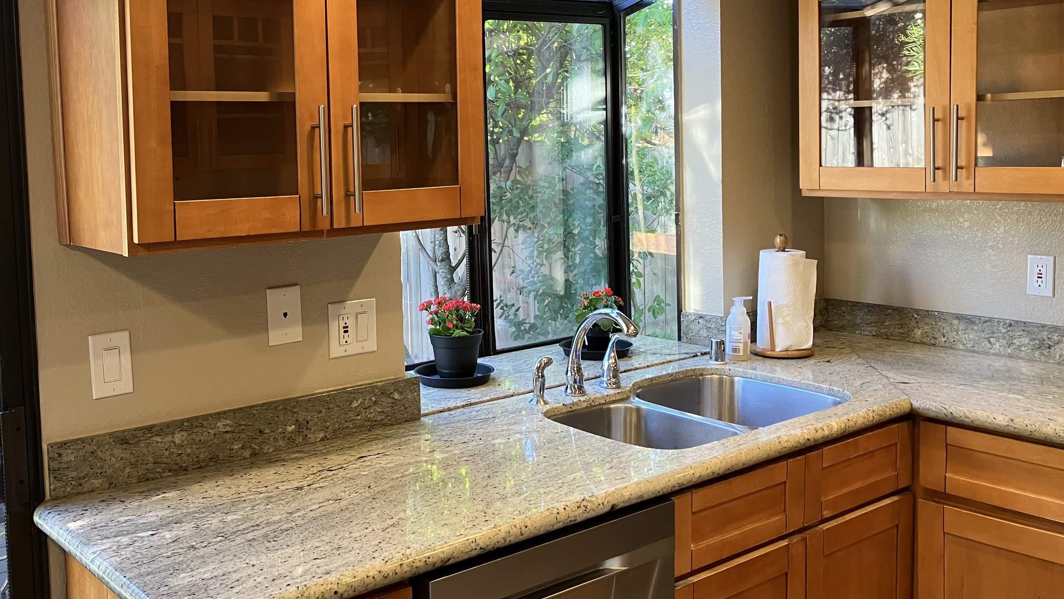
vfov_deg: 31.9
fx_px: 1044
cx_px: 444
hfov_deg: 53.7
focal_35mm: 37
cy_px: 238
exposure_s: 1/60
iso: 80
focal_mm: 3.99
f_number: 1.8
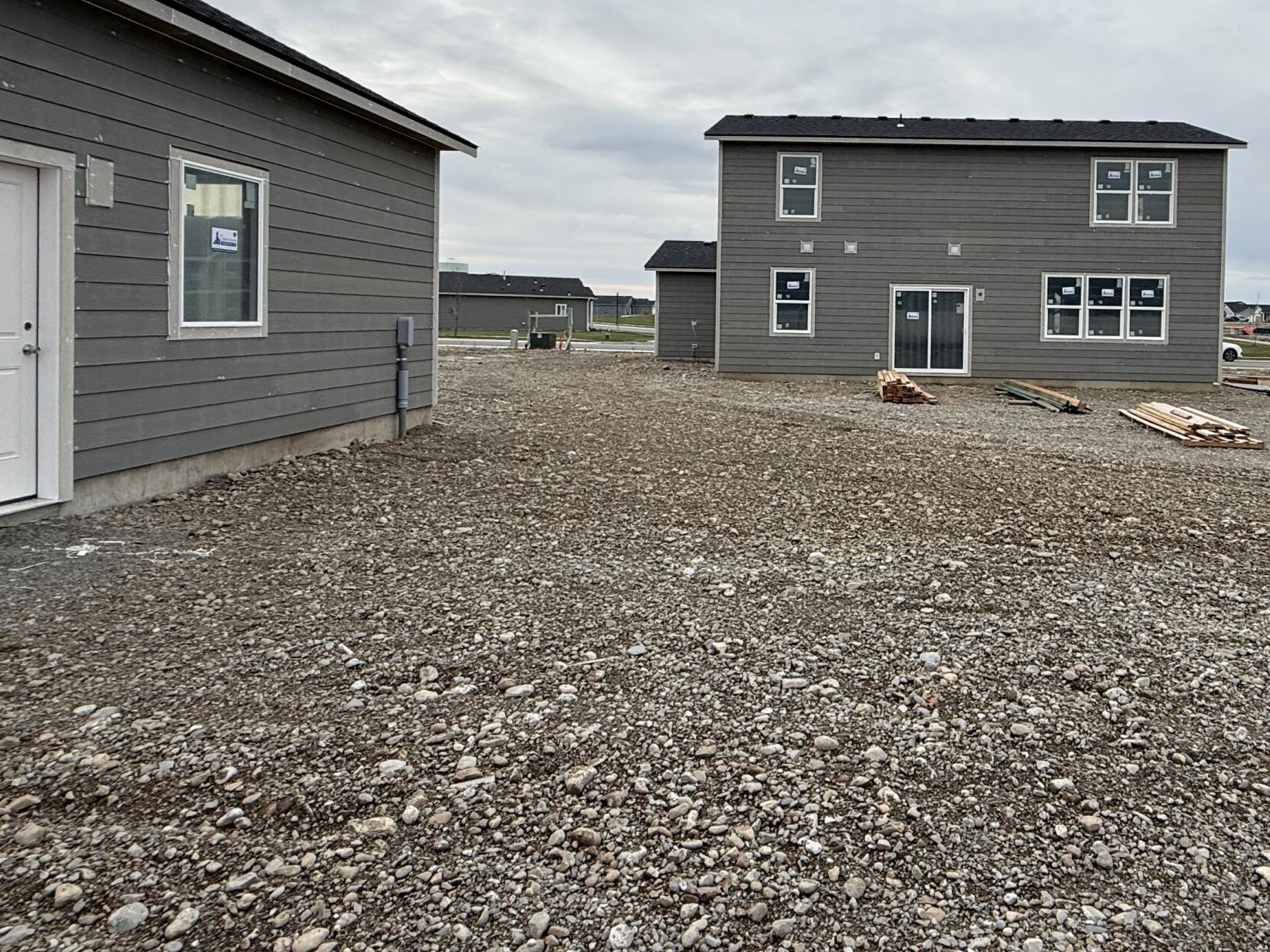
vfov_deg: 54.0
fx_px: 917
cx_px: 835
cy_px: 333
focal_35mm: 25
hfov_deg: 67.7
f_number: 2.2
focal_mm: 2.22
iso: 50
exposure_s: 1/590
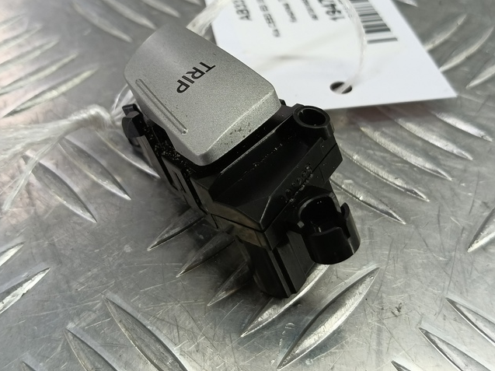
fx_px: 529
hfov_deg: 50.2
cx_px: 251
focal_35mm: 37
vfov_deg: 38.6
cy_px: 161
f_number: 1.6
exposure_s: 1/50
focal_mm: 4.11
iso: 112
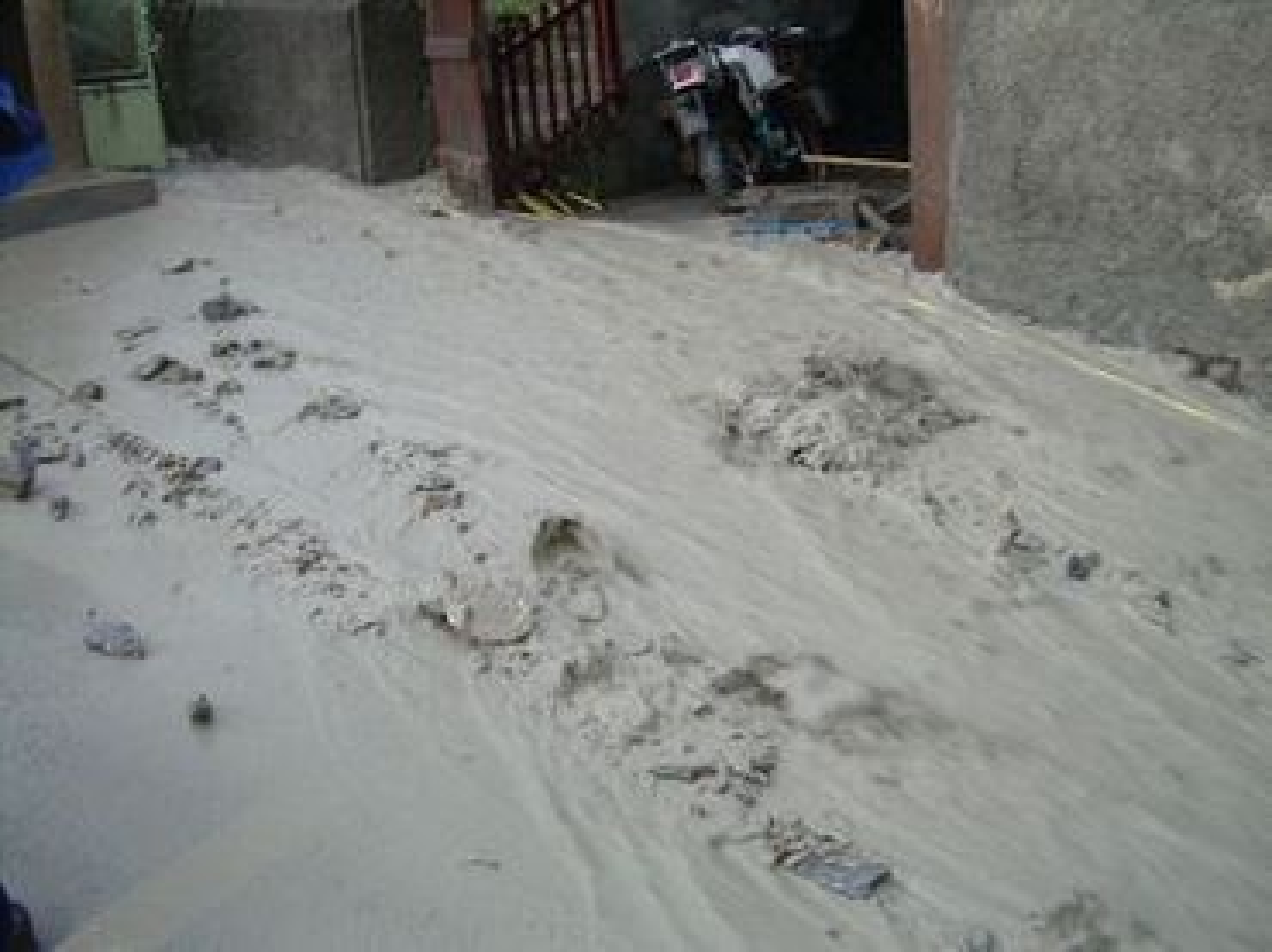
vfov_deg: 37.7
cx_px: 636
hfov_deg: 49.0
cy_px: 476
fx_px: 1395
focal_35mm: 38
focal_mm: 6.3
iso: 50
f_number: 2.8
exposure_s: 1/35.6
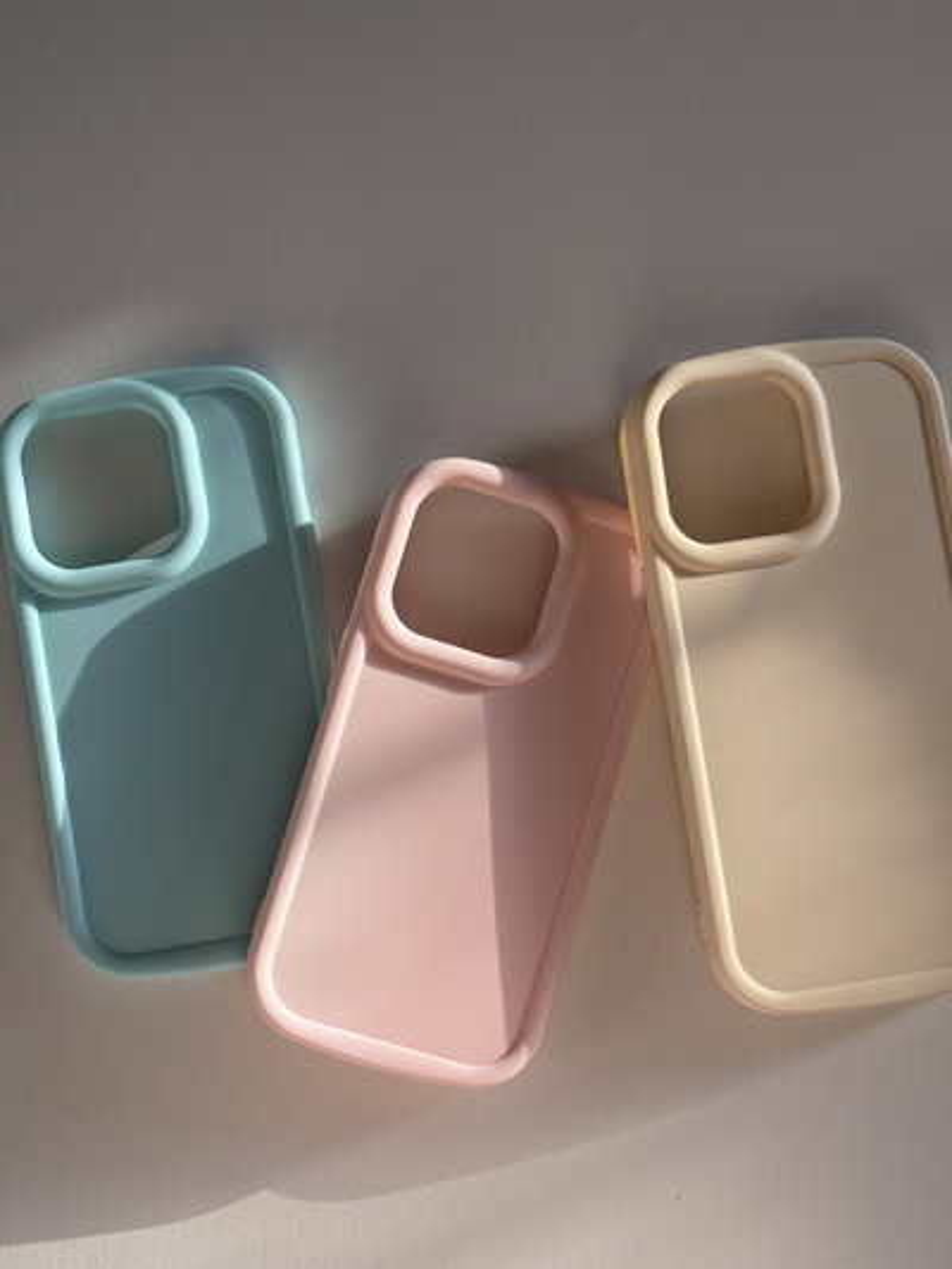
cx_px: 476
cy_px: 634
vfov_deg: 39.6
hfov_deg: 30.3
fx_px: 1759
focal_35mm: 48
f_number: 1.78
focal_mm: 6.76
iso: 64
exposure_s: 1/362
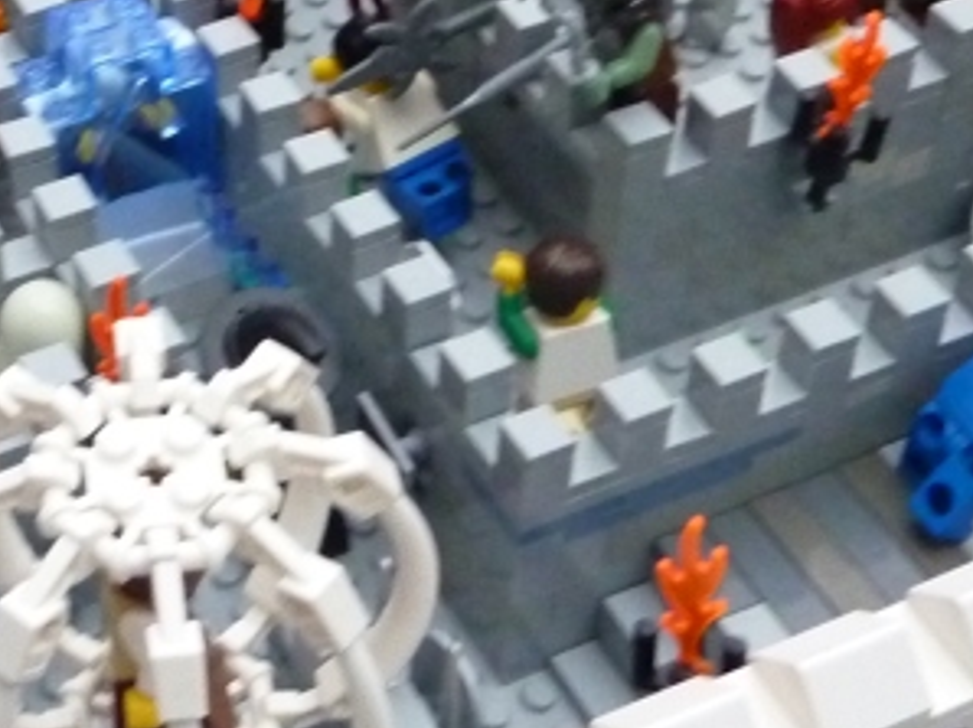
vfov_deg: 16.7
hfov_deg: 22.0
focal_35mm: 86
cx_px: 16
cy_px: -46
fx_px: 2415
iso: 500
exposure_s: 1/30
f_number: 3.3
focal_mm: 4.1
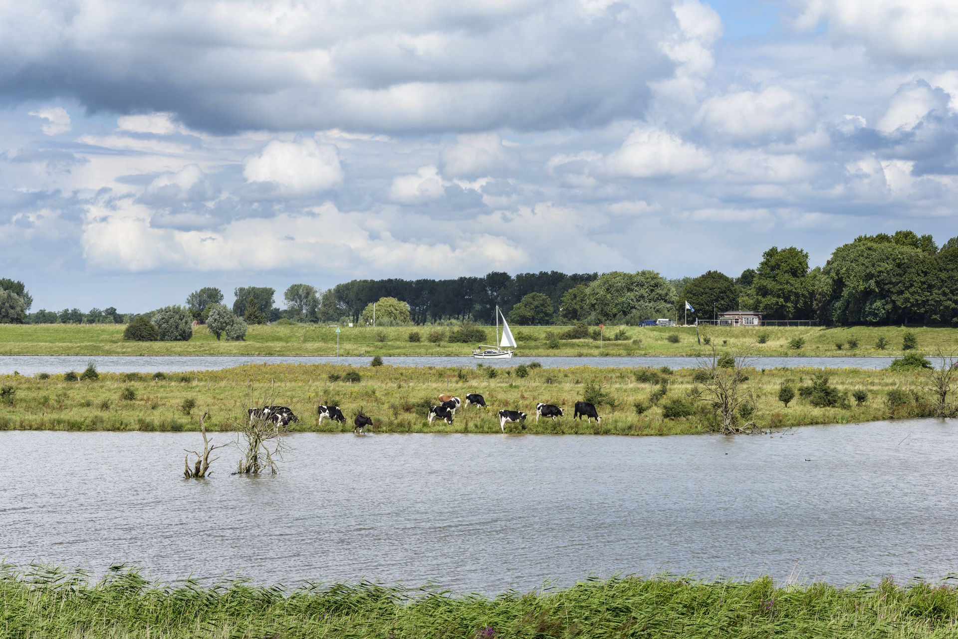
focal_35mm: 105
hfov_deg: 19.5
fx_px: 2795
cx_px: 479
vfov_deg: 13.0
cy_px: 320
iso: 100
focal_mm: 105
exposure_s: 1/250
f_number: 11
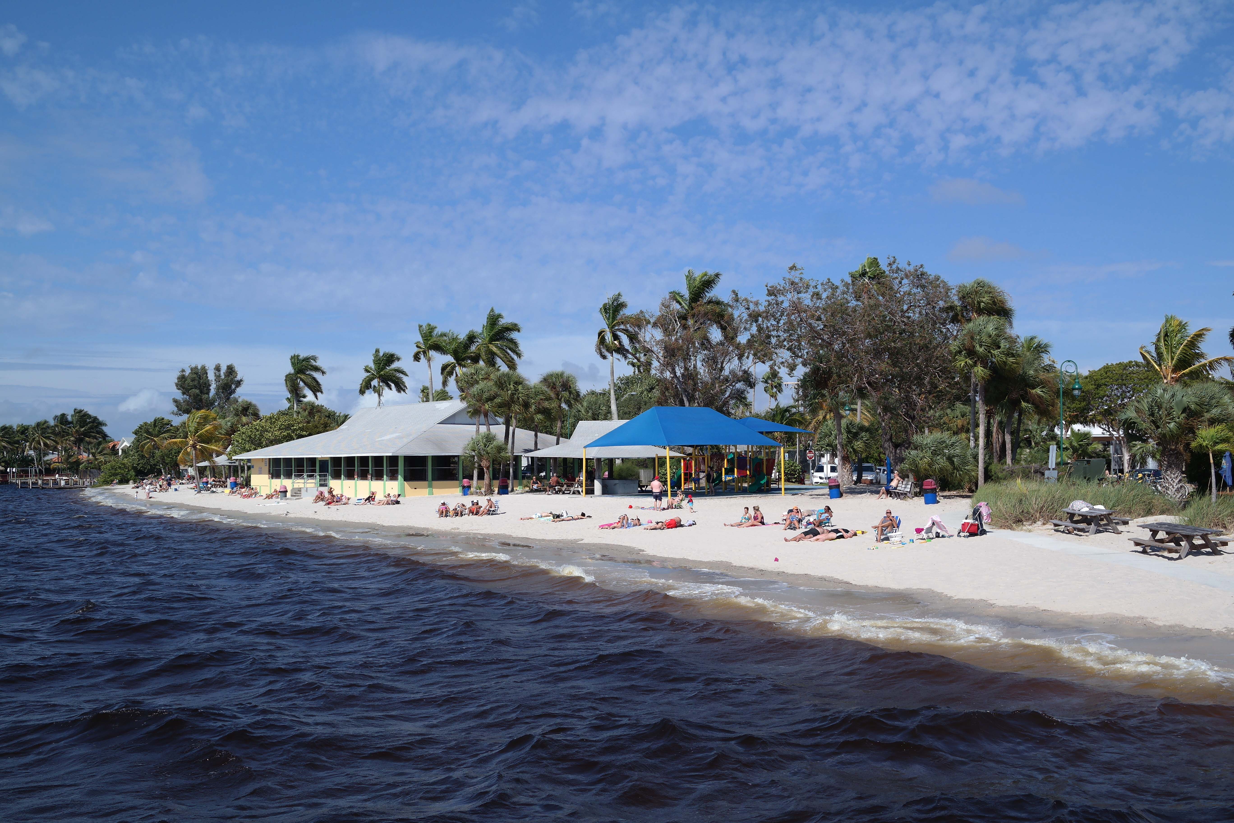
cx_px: 617
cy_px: 412
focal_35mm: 40
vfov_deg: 33.4
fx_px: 1371
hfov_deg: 48.5
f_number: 7.1
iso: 100
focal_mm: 26
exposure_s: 1/400
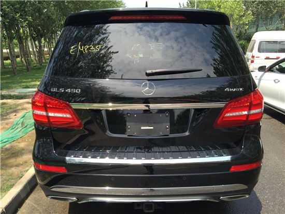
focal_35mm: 29
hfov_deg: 61.7
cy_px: 107
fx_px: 239
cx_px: 142
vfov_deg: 48.2
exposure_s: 1/565
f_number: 2.2
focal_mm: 4.15
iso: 32
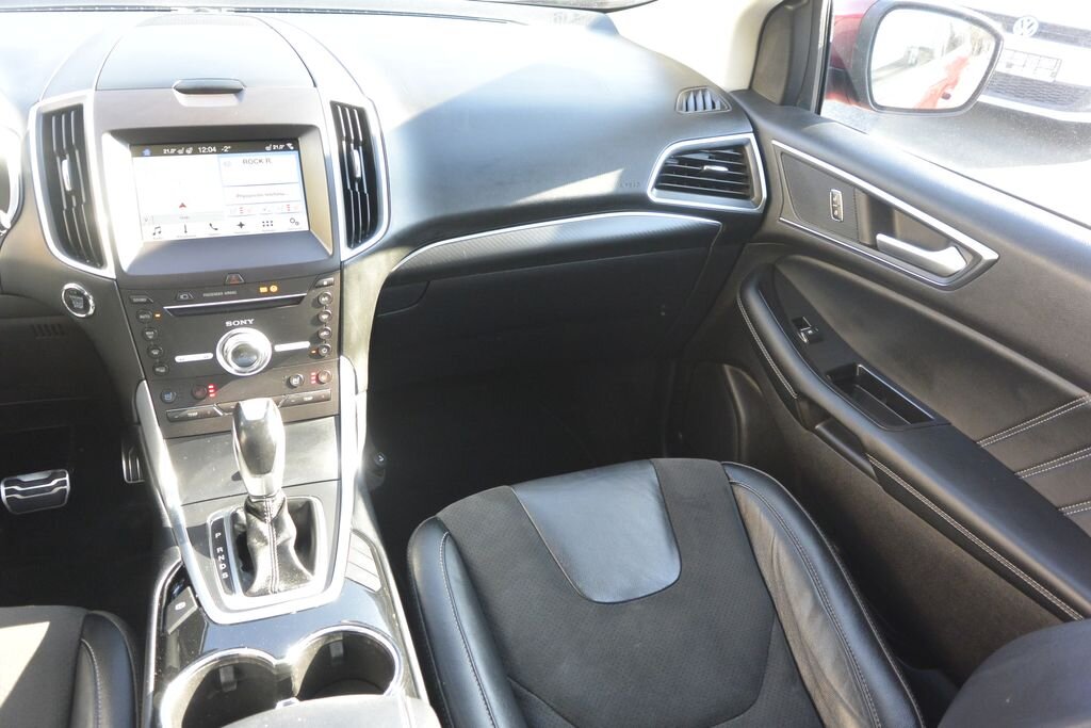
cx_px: 546
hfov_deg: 67.4
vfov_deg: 47.9
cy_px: 364
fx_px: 818
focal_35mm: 27
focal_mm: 10
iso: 400
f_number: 3.5
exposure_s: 1/100
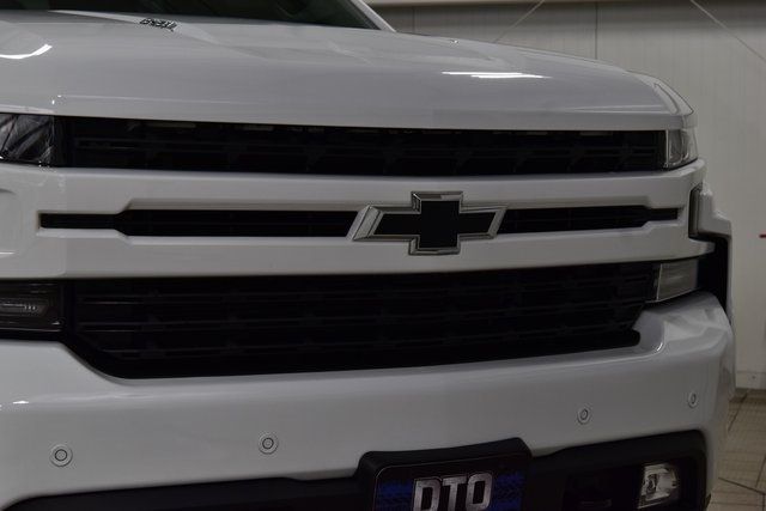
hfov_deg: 27.0
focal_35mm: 75
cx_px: 383
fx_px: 1596
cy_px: 256
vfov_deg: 18.2
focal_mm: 50
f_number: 8
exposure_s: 1/60
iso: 900
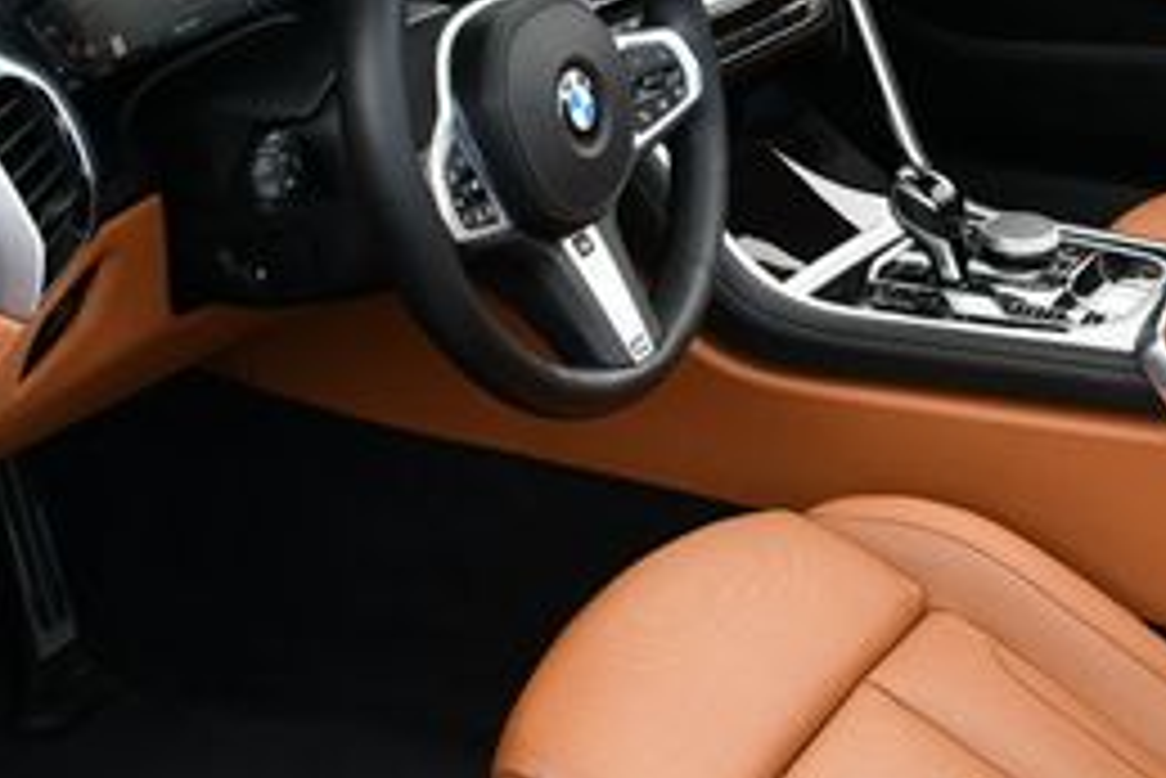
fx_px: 2884
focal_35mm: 89
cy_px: 378
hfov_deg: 22.2
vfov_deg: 15.4
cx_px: 1076
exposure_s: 1/250
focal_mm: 18
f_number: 5.6
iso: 360
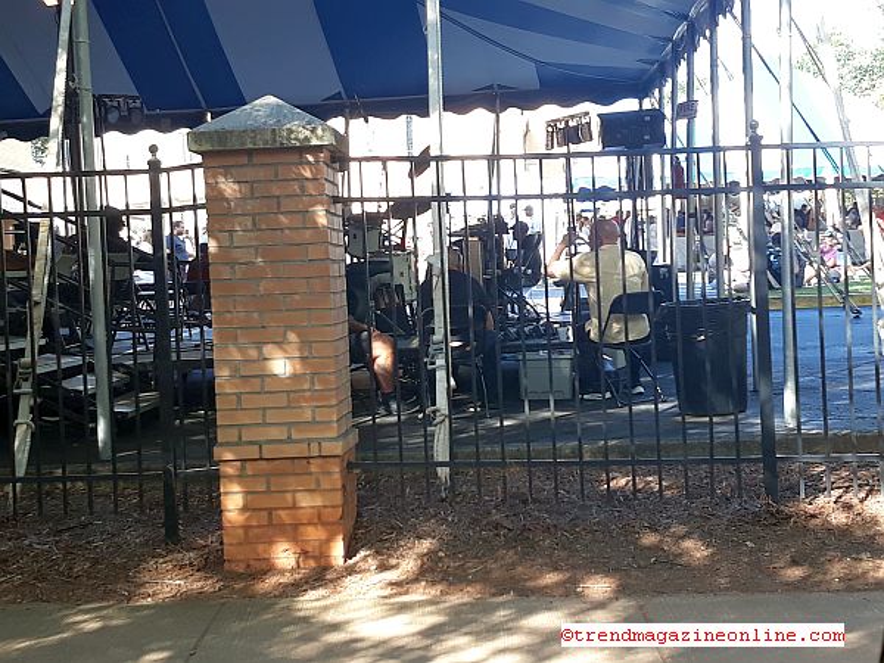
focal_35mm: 28
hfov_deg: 63.4
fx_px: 715
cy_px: 332
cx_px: 442
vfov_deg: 49.7
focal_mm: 3.7
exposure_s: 1/142
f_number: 1.7
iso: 40
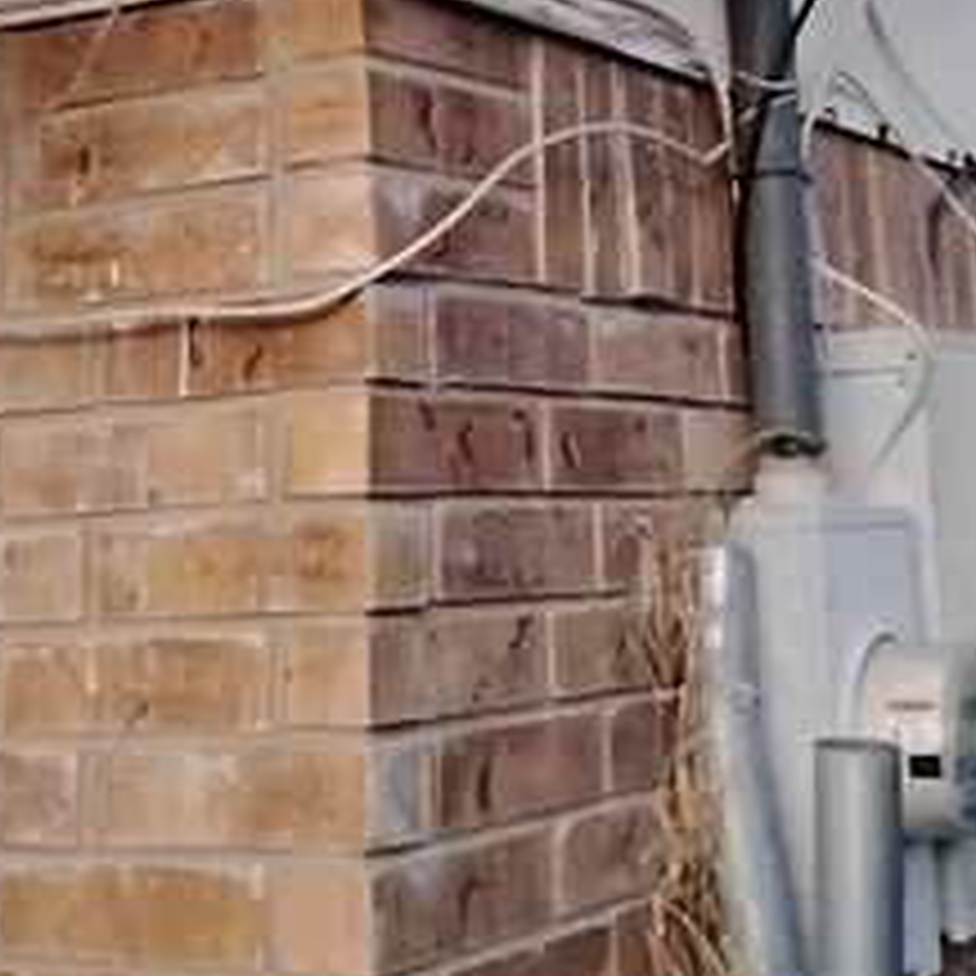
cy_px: -36
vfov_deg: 22.6
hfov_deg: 23.7
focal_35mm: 73
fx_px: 2329
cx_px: 504
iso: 3606
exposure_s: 1/20
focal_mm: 4.26
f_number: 1.8
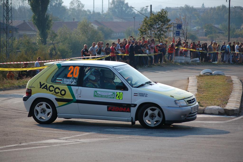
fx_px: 991
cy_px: 81
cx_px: 122
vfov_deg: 9.3
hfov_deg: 14.0
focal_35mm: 147
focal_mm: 98
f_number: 4.5
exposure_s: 1/1250
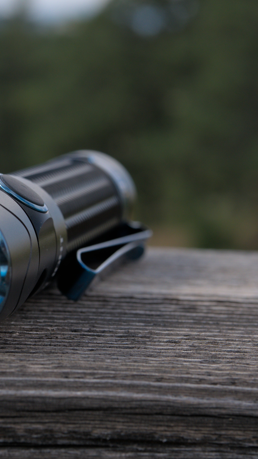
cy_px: 231
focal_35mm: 117
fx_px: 1423
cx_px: -22
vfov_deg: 18.3
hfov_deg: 10.2
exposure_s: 1/160
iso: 200
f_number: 8
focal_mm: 40
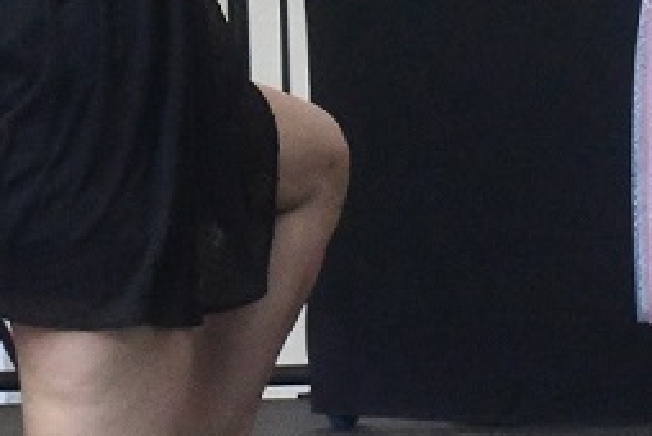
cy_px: -159
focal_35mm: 264
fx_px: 4787
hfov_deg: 7.8
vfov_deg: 5.2
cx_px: 433
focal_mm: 55
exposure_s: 1/1250
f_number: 18
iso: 16000
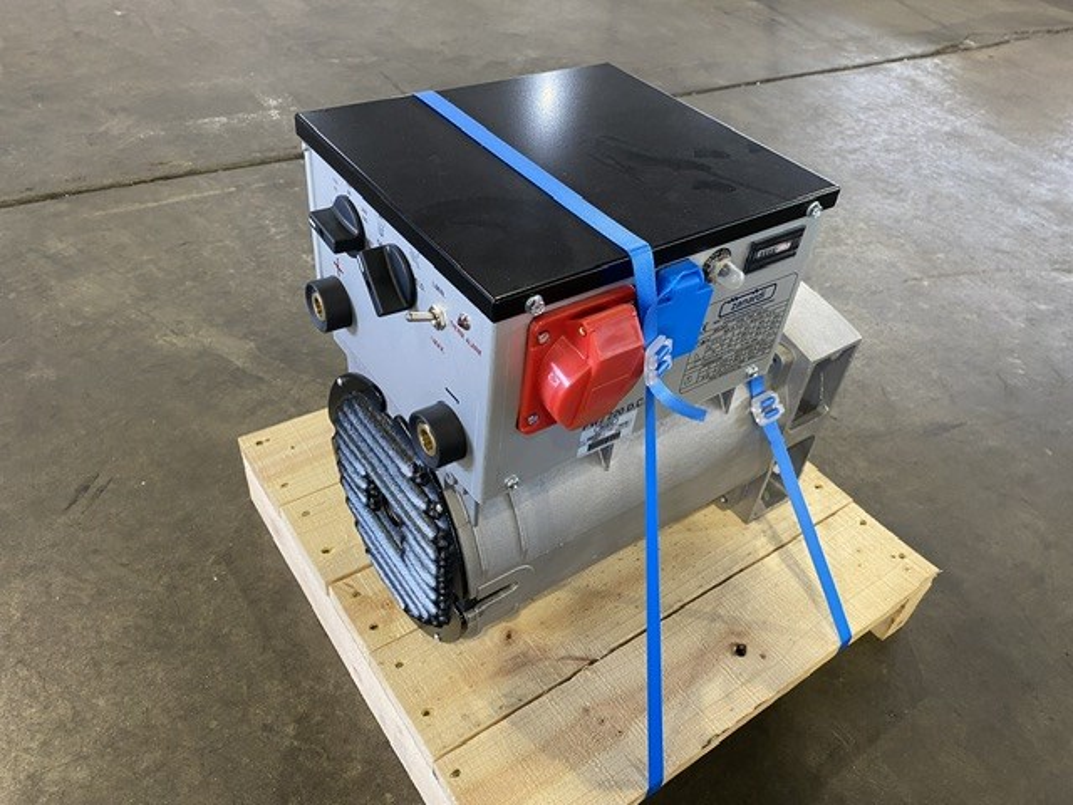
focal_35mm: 26
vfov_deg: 53.1
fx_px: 806
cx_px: 536
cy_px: 402
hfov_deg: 67.3
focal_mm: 4.25
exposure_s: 1/60
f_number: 1.8
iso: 250
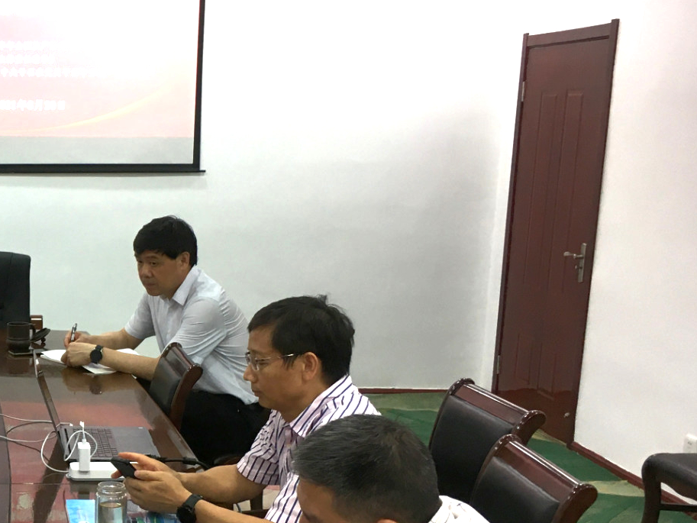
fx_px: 1228
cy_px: 370
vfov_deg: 23.9
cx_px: -21
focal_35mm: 61
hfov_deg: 29.3
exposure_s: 1/33
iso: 80
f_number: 2.2
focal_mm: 4.2
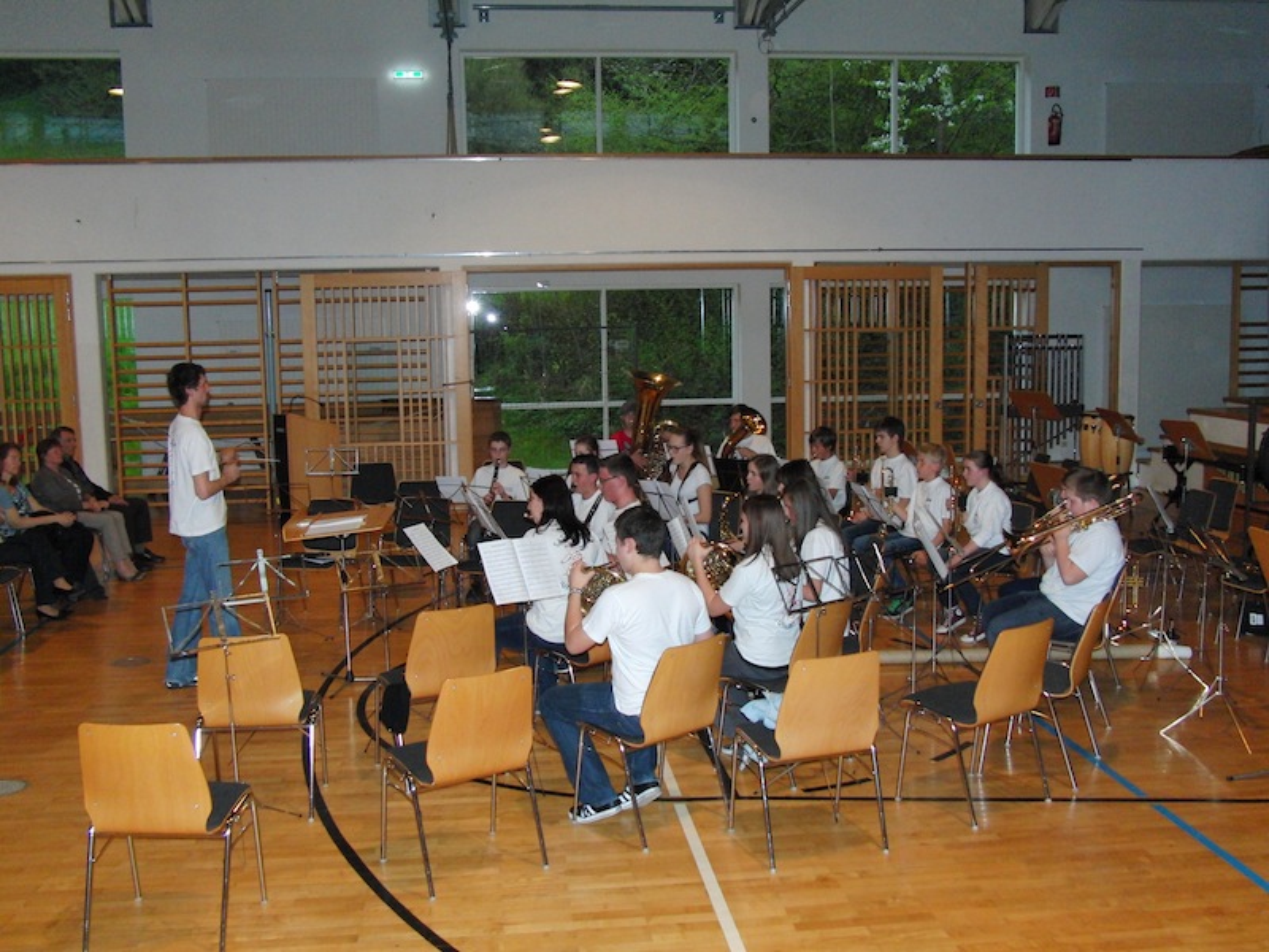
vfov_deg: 39.7
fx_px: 1320
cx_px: 634
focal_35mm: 36
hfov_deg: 51.4
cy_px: 476
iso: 400
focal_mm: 7.3
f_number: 2.7
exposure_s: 1/60
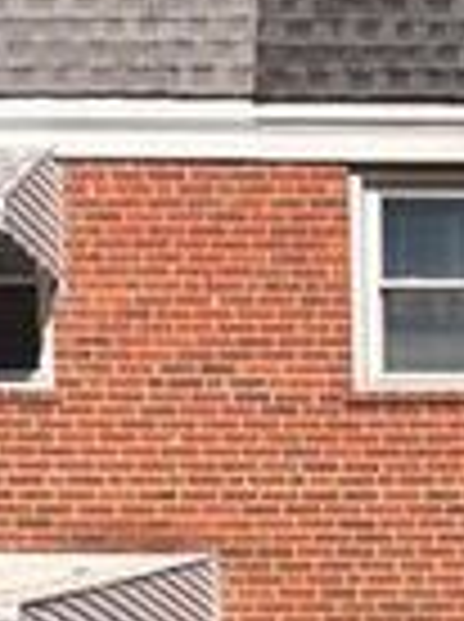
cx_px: 892
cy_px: 1285
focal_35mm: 126
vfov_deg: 13.3
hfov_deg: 10.8
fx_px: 2259
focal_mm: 5.96
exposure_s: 1/4608
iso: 50
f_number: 1.6
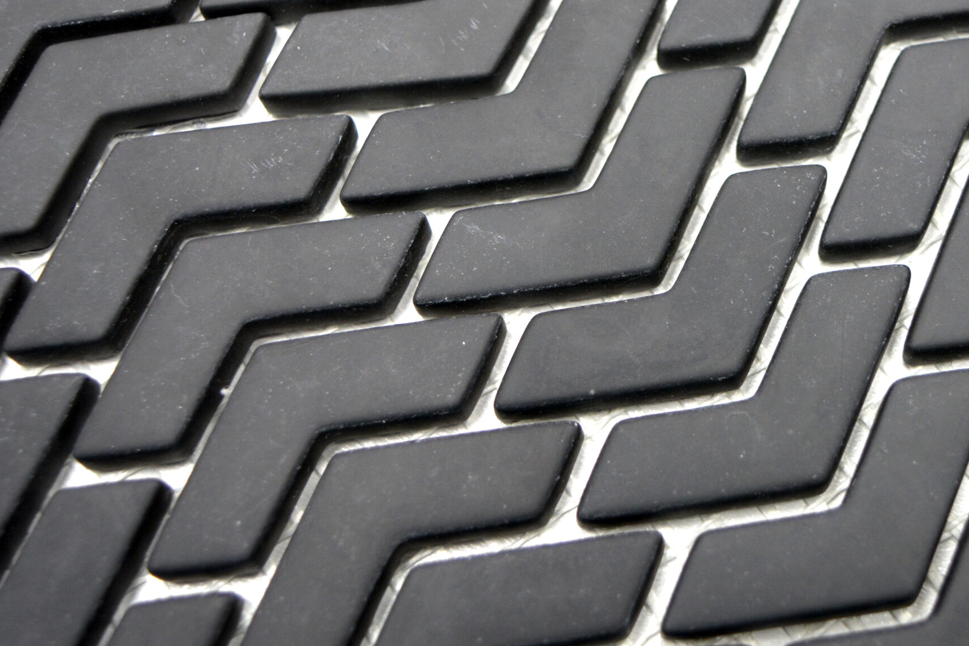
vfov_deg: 20.3
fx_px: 1803
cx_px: 669
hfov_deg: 29.8
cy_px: 257
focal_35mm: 67
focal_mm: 30
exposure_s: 1/60
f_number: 4.5
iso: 800
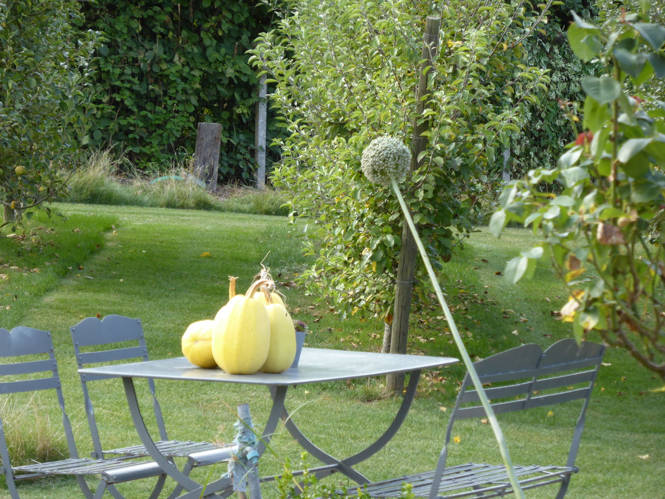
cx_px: 332
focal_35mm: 214
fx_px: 4111
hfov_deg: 9.2
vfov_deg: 6.9
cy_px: 250
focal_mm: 38.2
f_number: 5.6
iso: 160
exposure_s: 1/80
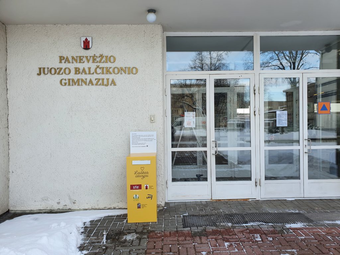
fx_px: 255
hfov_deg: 67.3
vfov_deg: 53.1
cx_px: 170
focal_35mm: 26
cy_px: 128
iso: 50
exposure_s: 1/171
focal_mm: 4.32
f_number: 2.4
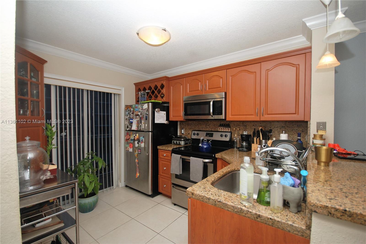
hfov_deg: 100.3
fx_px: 153
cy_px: 122
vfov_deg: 77.4
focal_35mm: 15
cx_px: 183
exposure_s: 1/60
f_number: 4
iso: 200
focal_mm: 10
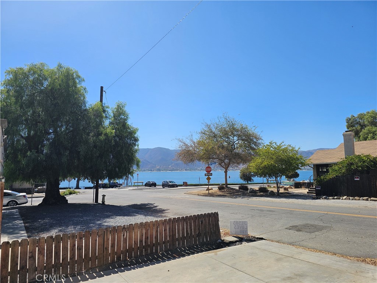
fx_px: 250
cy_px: 142
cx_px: 188
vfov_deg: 58.9
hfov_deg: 73.9
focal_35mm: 23
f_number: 1.7
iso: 10
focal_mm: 6.3
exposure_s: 1/1262
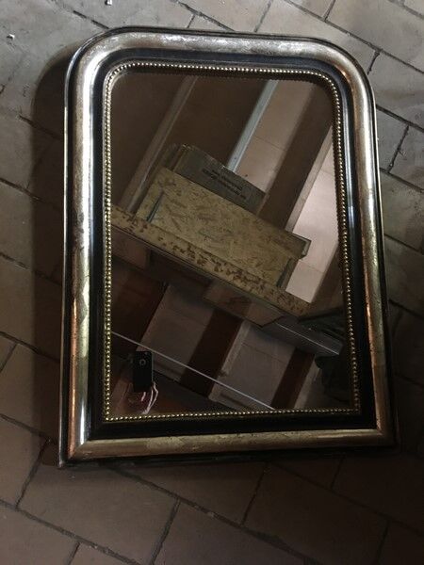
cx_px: 212
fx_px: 474
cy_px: 282
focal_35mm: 29
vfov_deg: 61.7
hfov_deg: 48.2
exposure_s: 1/17
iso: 400
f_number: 2.2
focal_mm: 4.15
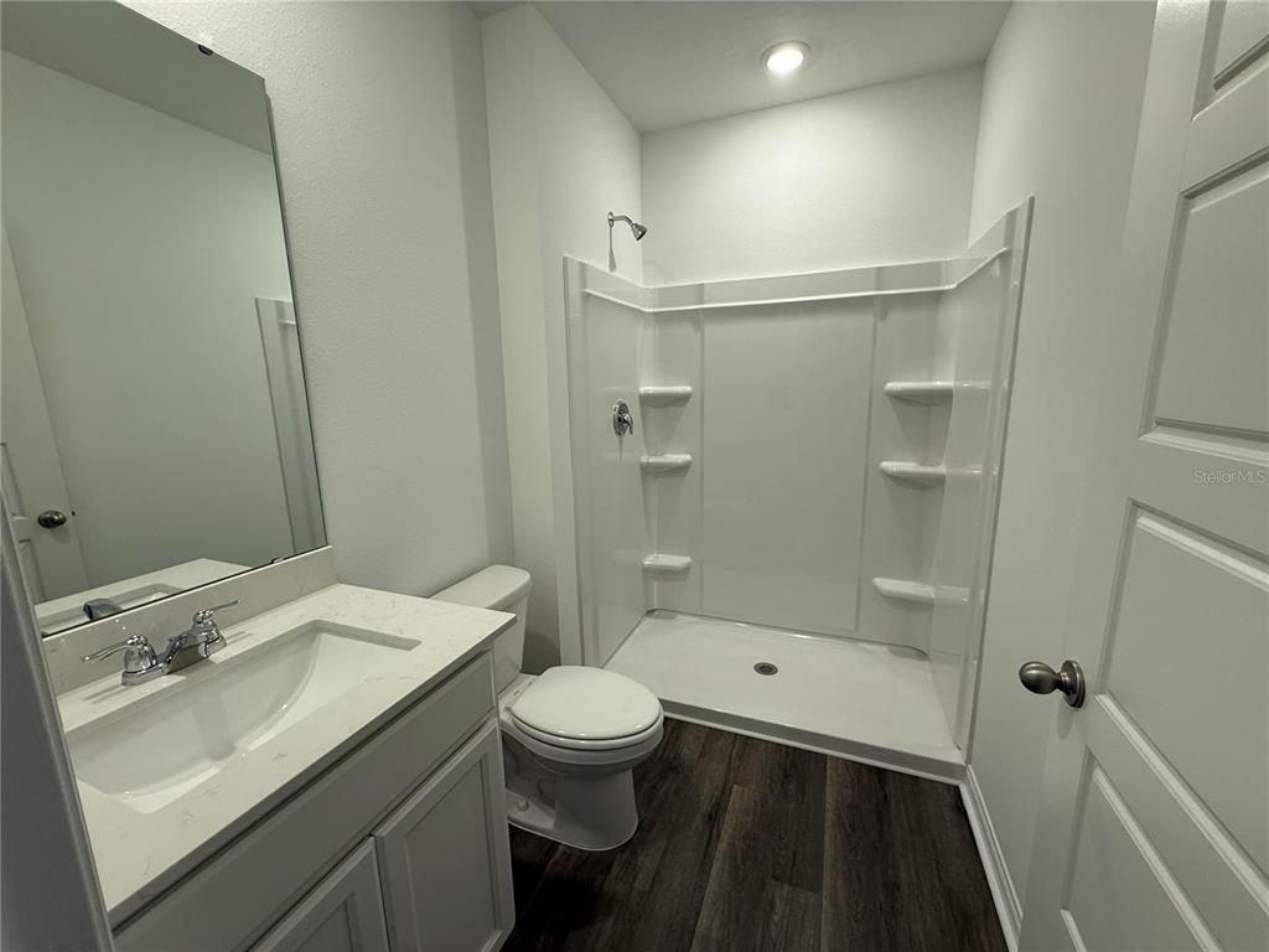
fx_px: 513
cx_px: 634
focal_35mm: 14
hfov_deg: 102.1
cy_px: 476
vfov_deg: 85.7
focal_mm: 2.22
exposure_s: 1/120
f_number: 2.2
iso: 160
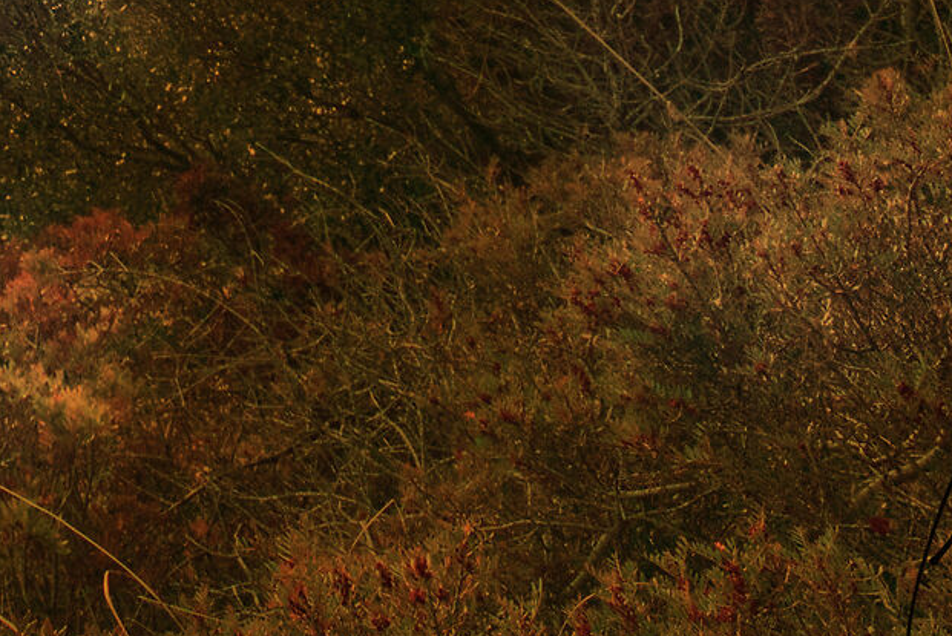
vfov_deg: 18.3
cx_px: -333
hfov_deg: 27.7
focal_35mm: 58
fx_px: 1535
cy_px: -520
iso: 100
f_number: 11
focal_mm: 10
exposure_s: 1/160
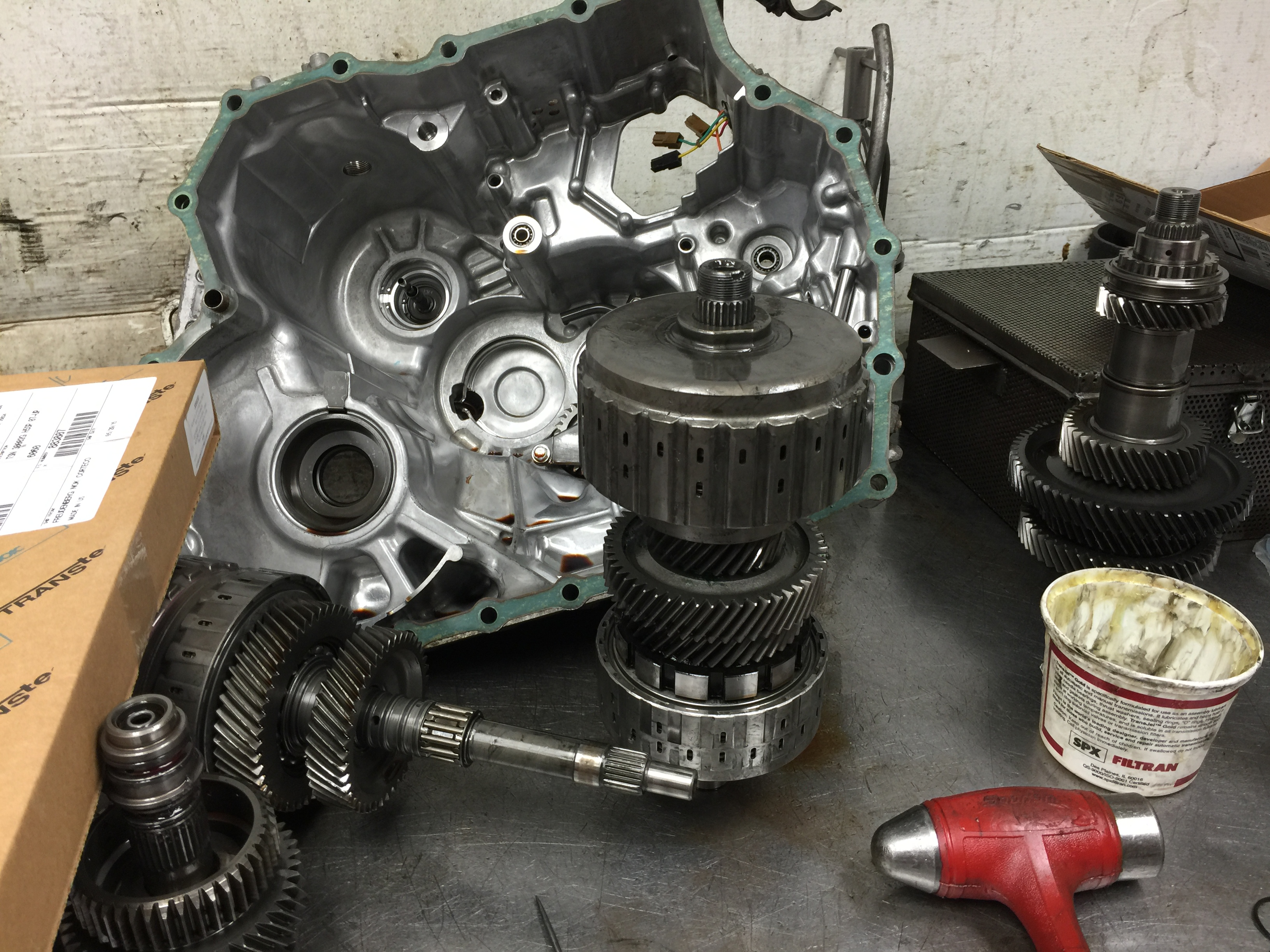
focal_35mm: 29
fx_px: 1064
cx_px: 635
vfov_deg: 48.2
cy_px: 476
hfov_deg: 61.7
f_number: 2.2
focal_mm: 4.15
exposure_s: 1/15
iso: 32
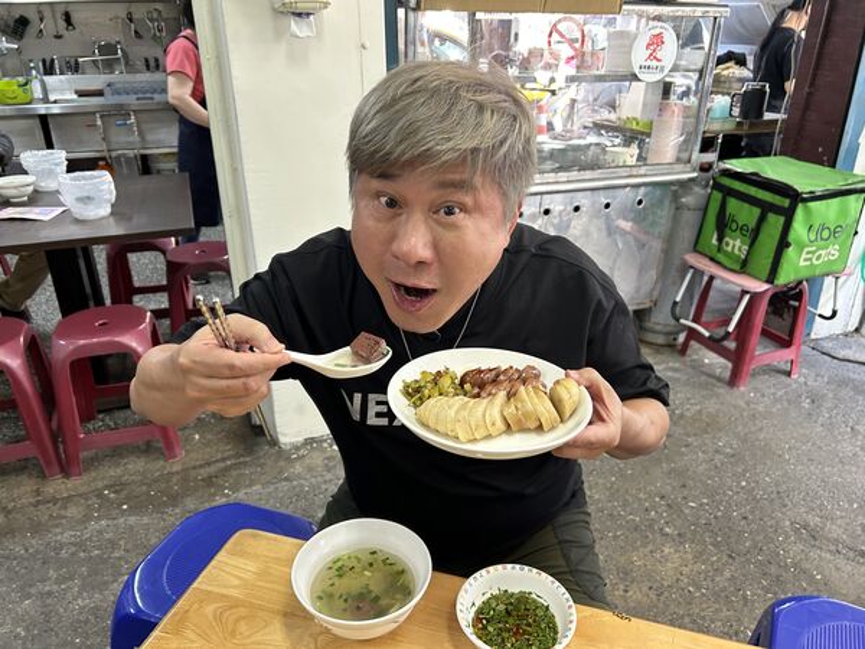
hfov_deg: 67.3
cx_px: 432
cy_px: 324
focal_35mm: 26
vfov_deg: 53.1
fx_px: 650
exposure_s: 1/60
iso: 200
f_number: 1.5
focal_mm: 5.7
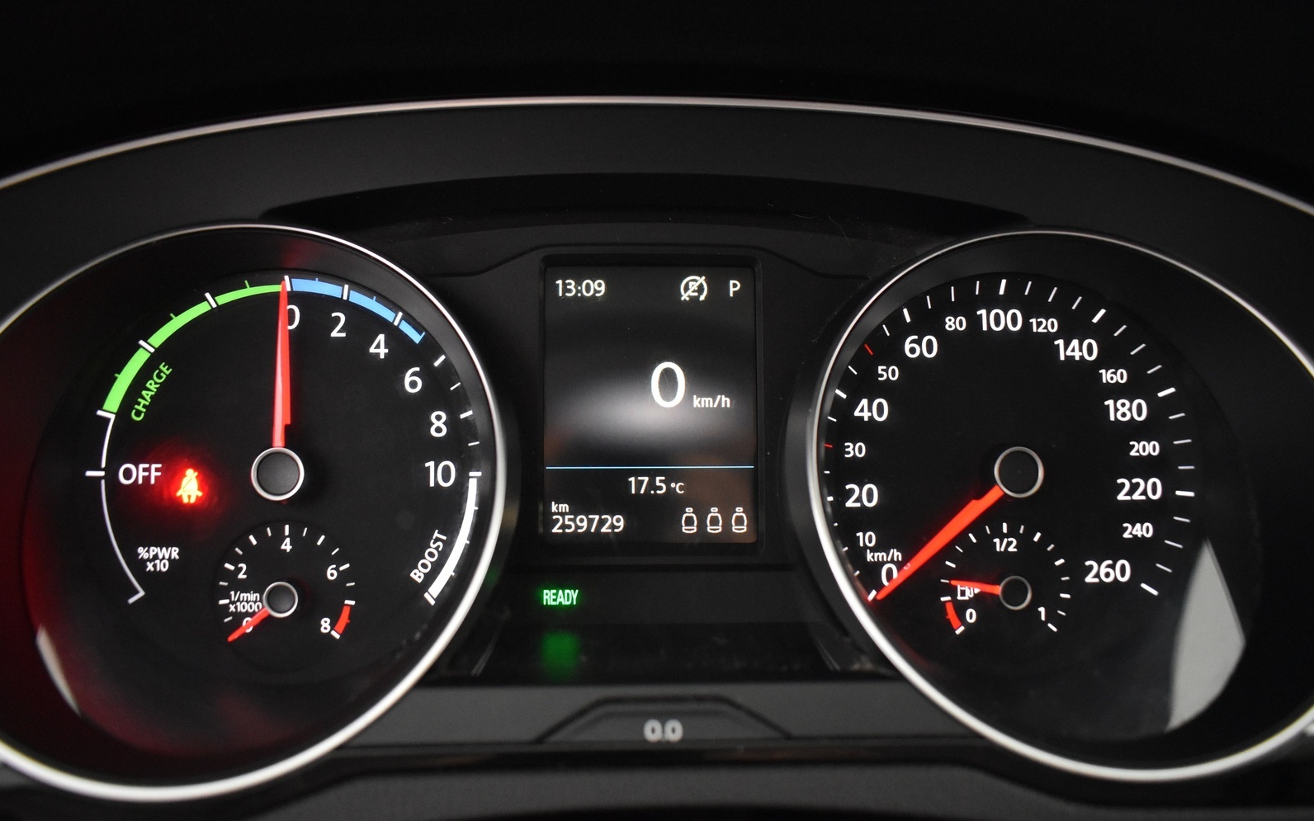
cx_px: 653
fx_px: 1003
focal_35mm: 28
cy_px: 431
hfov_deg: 66.5
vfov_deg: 44.5
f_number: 3.5
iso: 3200
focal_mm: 18
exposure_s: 1/20
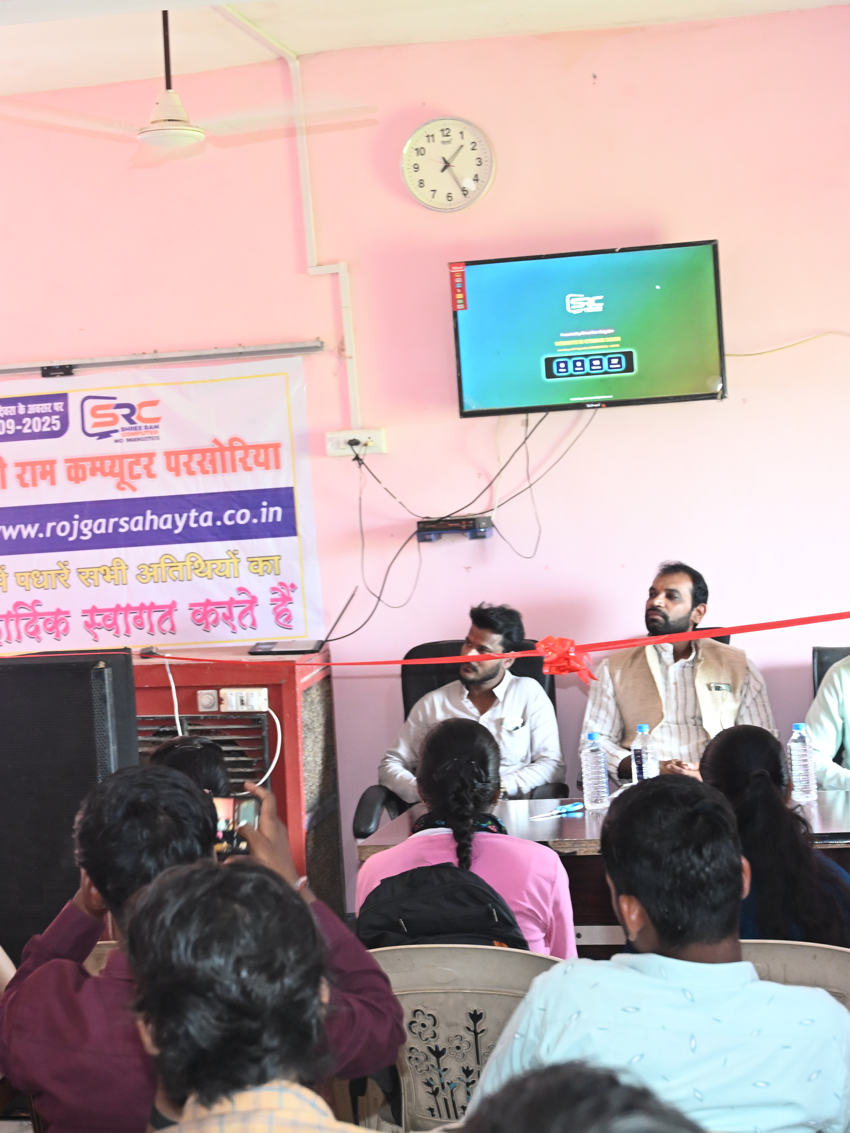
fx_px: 2095
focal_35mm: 64
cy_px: 563
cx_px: 433
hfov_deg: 22.9
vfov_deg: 30.3
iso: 2500
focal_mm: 39
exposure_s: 1/80
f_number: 4.5
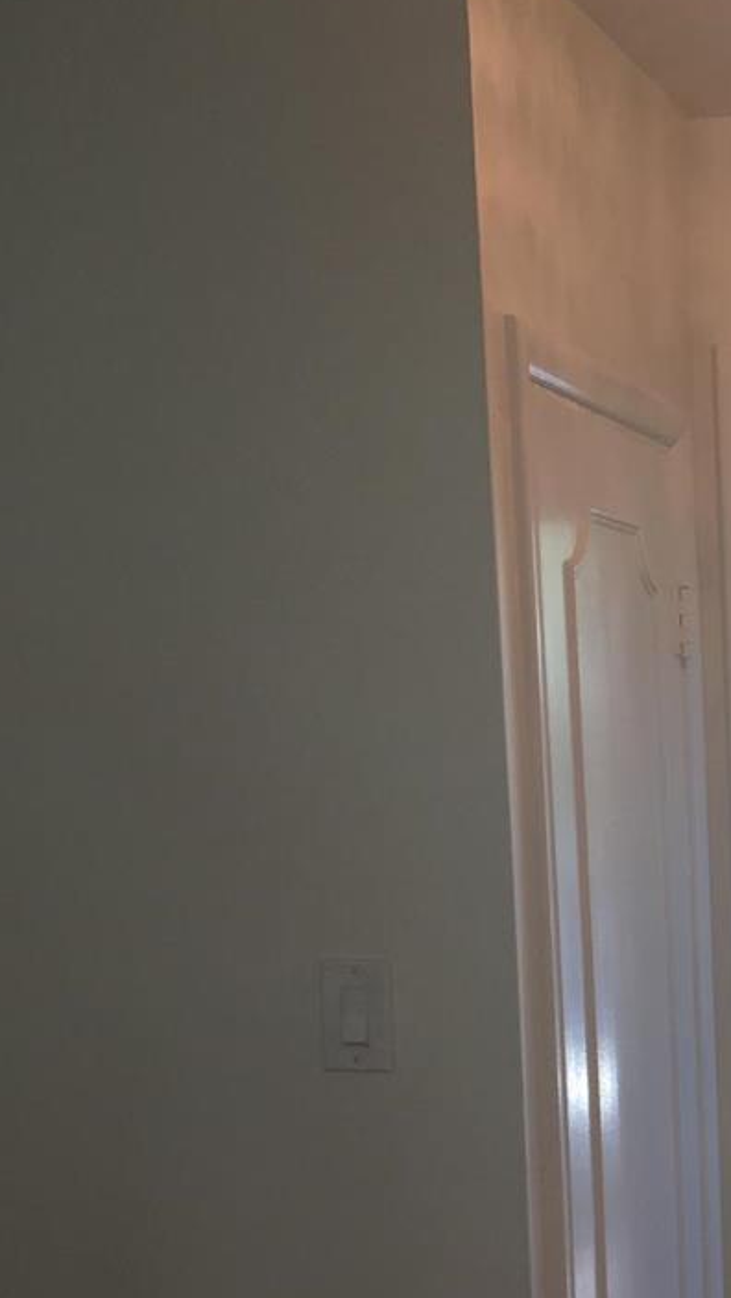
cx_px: 1034
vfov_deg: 29.6
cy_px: 1097
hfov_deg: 16.3
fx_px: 2375
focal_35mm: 69
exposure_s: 1/40
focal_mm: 4.15
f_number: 2.2
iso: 32
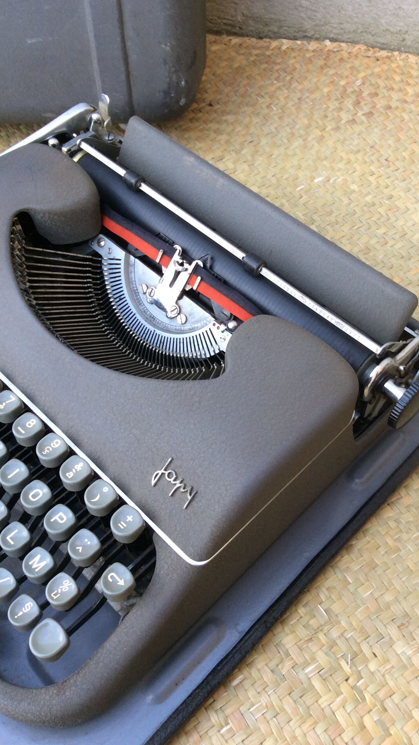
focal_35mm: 35
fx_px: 691
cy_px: 373
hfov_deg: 33.6
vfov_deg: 56.6
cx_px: 257
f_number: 2.4
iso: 40
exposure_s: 1/25
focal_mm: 3.3
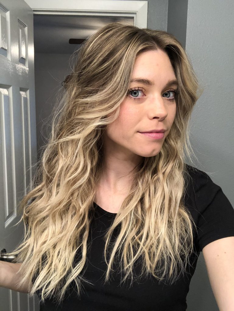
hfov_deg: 44.2
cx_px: 117
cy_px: 156
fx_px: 288
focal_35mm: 32
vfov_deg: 56.8
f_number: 2.2
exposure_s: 1/60
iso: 125
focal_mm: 2.87
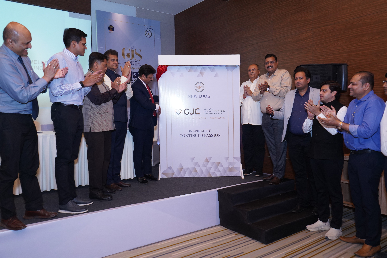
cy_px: 129
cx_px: 194
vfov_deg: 46.4
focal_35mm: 28
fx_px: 301
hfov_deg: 65.5
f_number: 5.6
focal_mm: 28
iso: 2000
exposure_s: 1/125
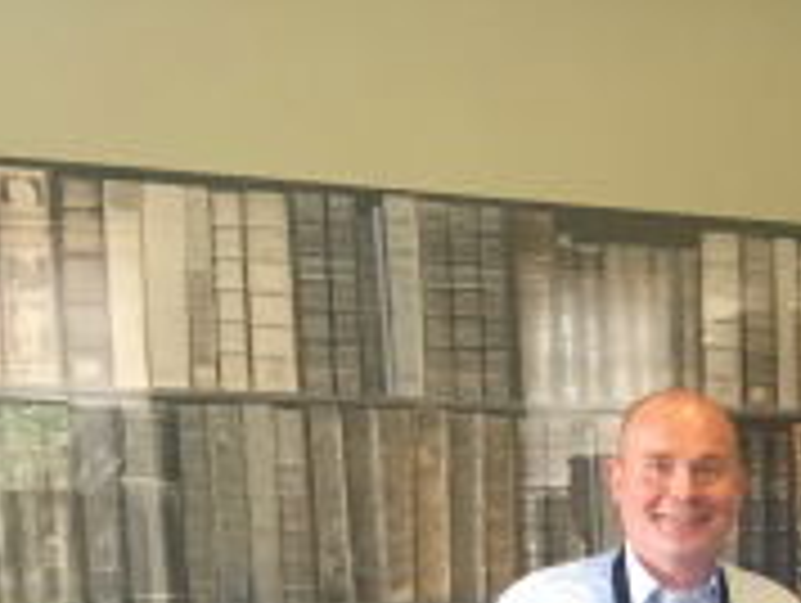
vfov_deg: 16.9
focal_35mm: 81
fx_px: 1877
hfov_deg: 22.2
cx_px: 972
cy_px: 835
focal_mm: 4.15
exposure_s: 1/33
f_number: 2.2
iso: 200
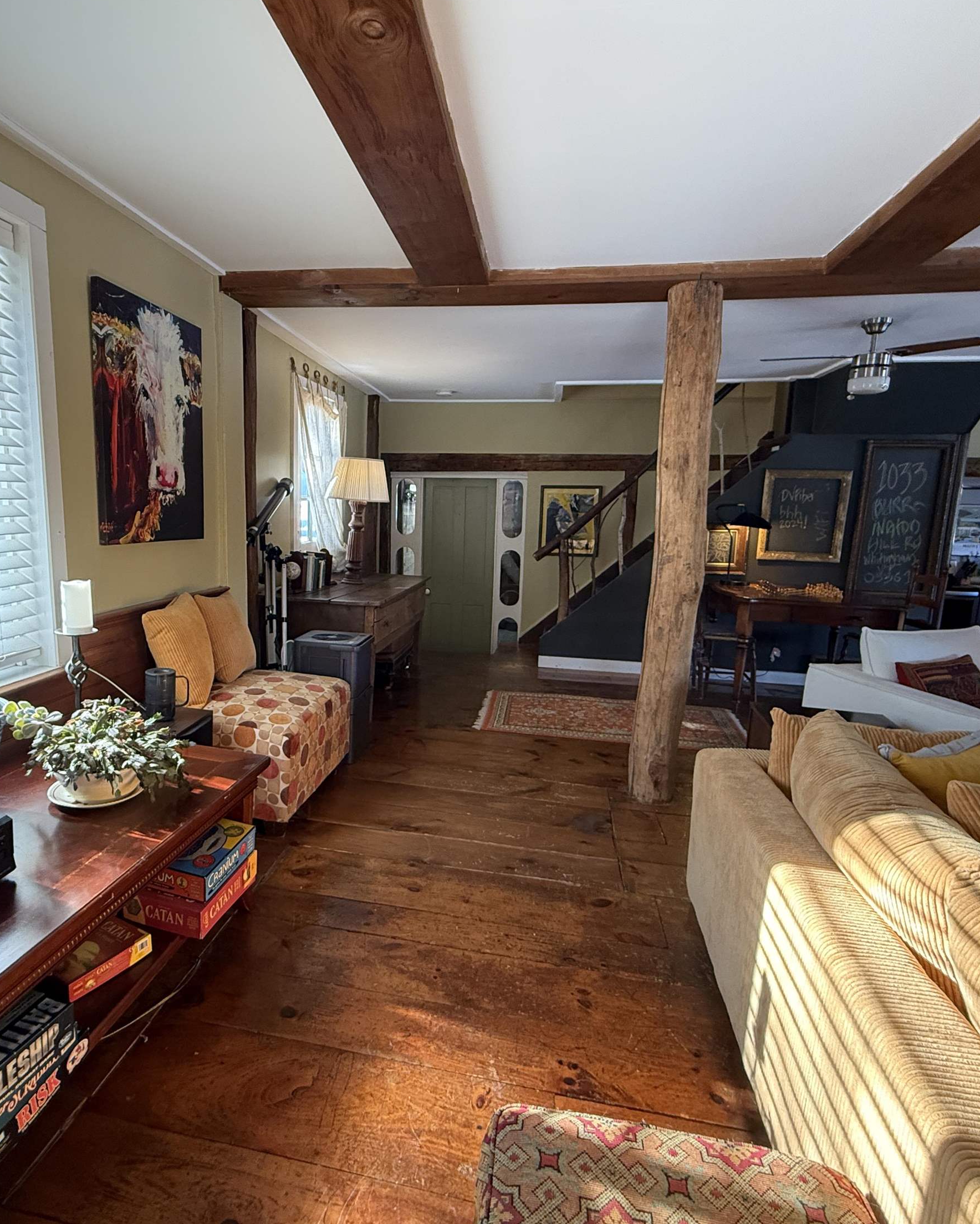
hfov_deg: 70.4
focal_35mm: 19
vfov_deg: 83.3
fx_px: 689
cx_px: 410
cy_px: 613
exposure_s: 1/99
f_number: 2.2
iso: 320
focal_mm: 2.22
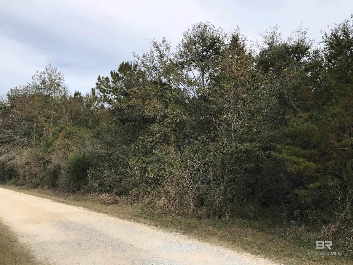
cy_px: 132
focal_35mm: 28
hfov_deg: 63.4
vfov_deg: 49.7
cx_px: 176
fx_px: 286
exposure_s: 1/1808
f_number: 1.8
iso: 20
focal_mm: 3.99
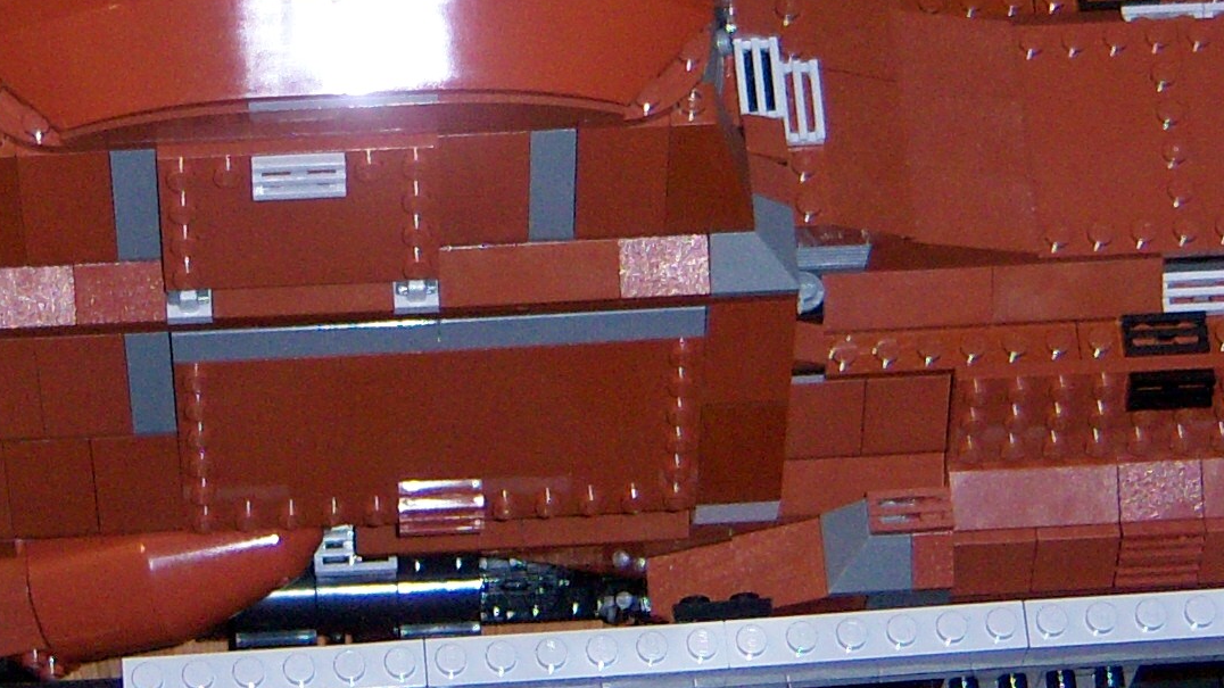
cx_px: 350
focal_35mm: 133
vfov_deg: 9.1
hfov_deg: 16.1
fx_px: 4316
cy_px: 88
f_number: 2.8
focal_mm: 7.5
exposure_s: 1/60
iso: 80
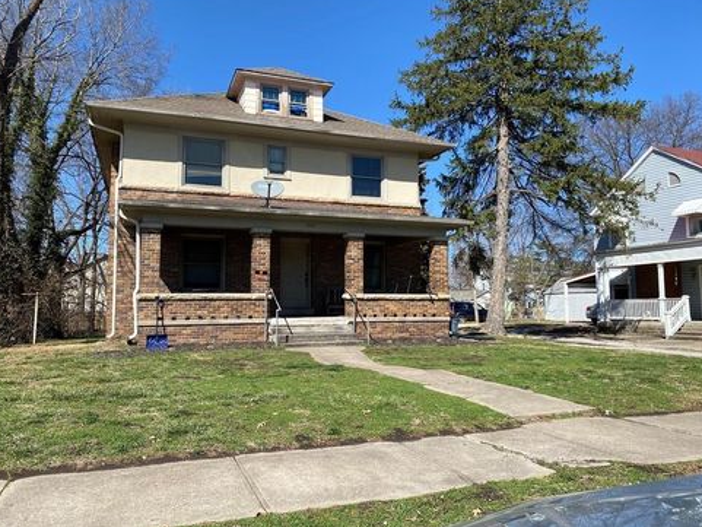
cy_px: 258
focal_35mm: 27
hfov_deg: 65.3
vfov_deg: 51.4
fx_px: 548
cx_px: 347
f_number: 1.8
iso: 32
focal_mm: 4.25
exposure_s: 1/2410
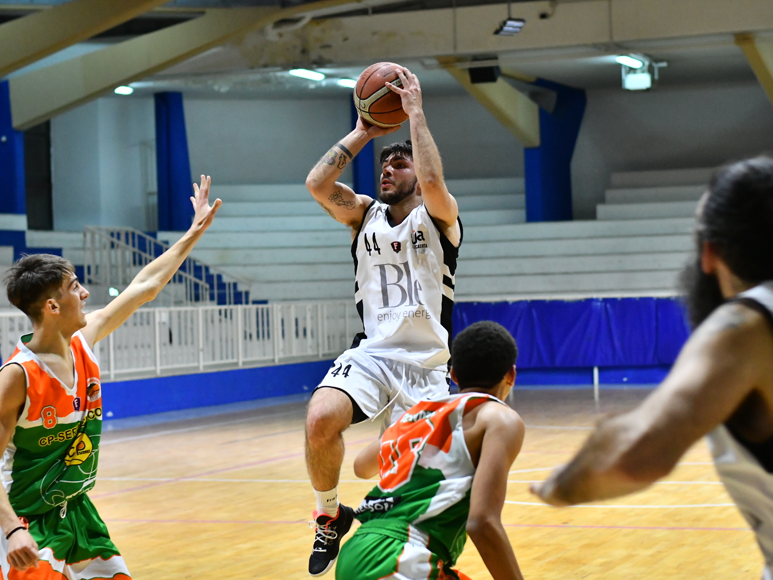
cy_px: 289
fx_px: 1831
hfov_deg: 23.8
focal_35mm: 82
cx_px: 392
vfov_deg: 18.0
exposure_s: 1/800
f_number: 2.8
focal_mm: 50
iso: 2500
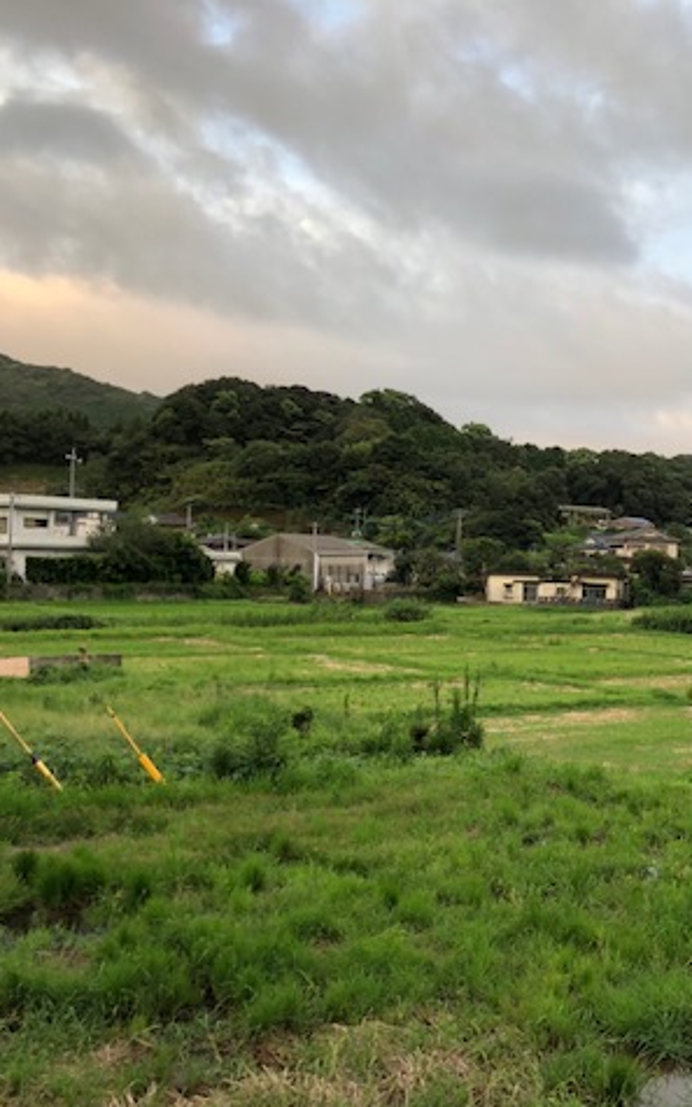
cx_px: 587
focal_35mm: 40
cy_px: 555
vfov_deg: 49.3
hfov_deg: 30.9
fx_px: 1207
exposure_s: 1/120
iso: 64
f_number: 1.8
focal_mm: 4
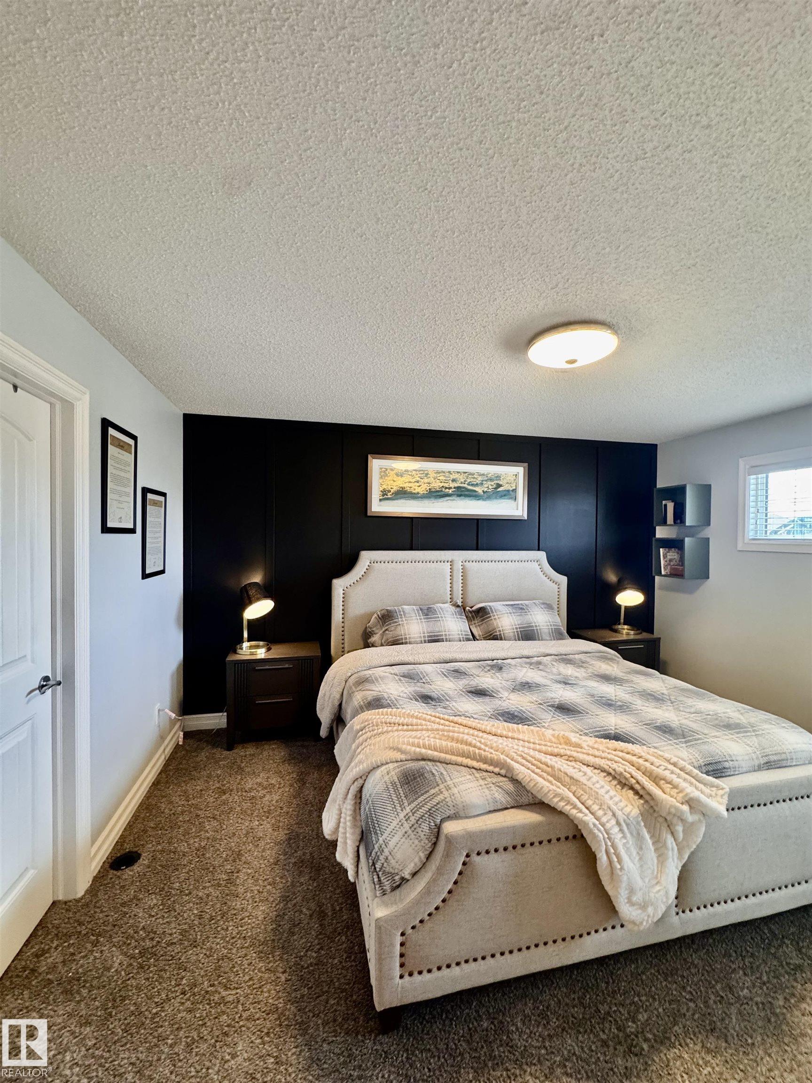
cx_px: 406
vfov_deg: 102.1
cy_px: 542
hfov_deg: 85.7
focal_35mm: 14
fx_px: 438
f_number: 2.2
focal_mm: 2.22
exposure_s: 1/120
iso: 320
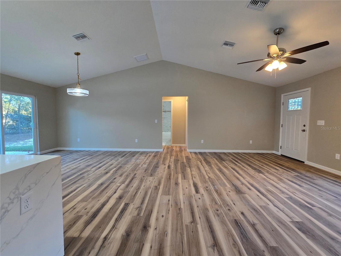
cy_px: 128
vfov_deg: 89.9
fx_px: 128
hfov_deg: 106.2
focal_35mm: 13
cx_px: 170
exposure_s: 1/60
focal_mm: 2.2
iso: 160
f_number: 2.2
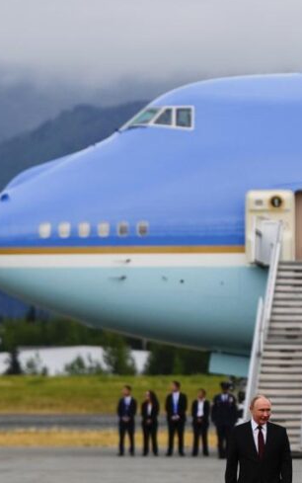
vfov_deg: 4.4
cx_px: 316
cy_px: 294
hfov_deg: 2.7
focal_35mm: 480
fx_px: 6315
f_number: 2.8
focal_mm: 128
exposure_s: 1/2000
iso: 125
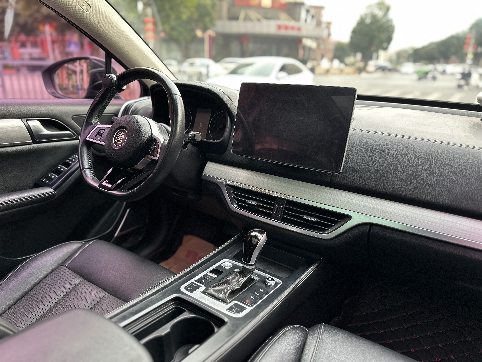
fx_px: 334
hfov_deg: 71.6
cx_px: 241
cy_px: 181
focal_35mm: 24
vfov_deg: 56.8
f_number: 1.78
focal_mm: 6.86
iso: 250
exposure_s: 1/100
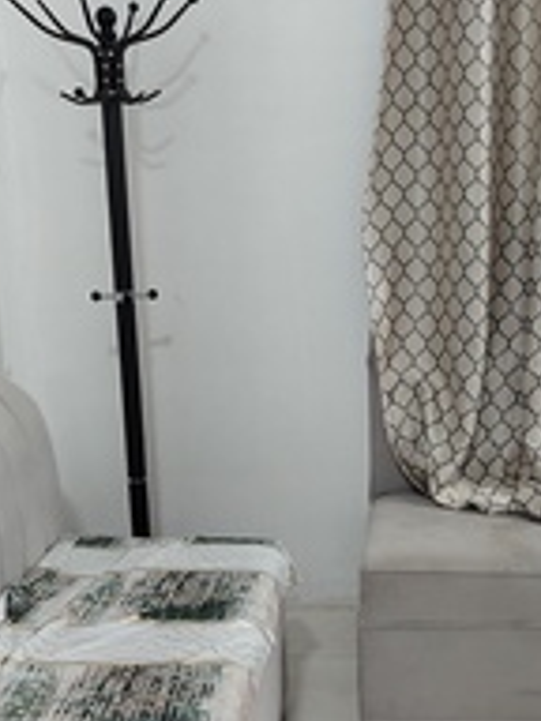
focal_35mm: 57
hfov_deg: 25.6
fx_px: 1188
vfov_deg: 33.5
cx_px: 329
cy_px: 468
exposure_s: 1/100
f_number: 1.75
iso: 1741
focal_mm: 5.25
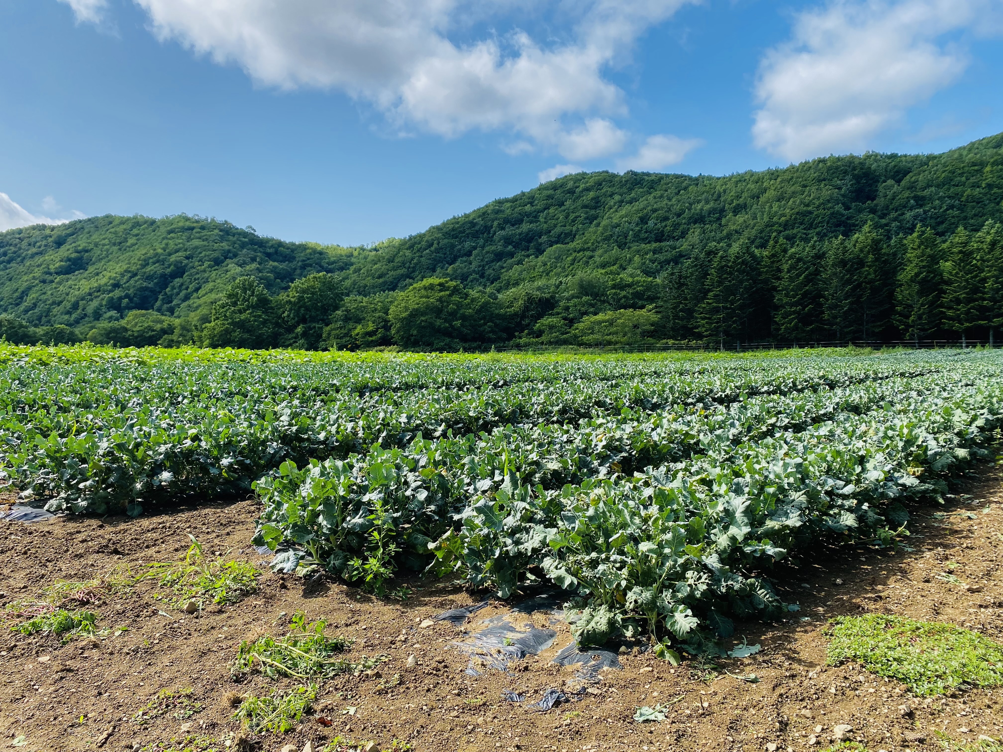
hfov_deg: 67.3
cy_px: 376
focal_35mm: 26
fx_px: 753
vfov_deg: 53.1
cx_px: 502
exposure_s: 1/2268
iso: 32
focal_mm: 4.25
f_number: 1.8
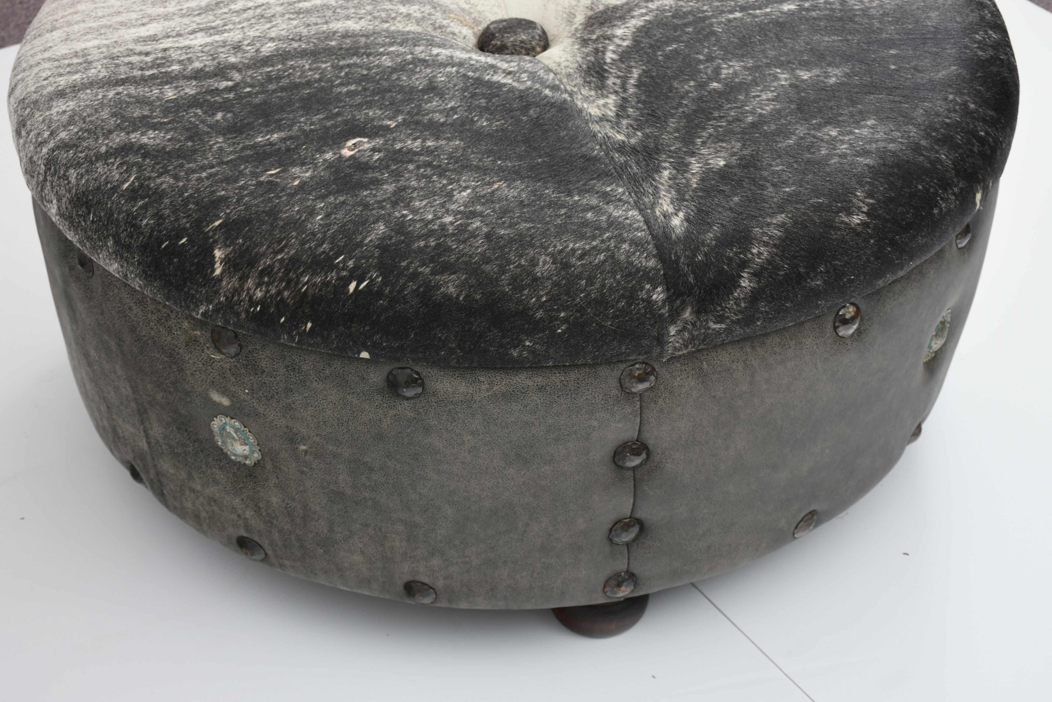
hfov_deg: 29.9
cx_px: 526
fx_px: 1973
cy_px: 351
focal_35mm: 68
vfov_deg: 20.2
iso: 320
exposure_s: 1/100
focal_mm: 45
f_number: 8
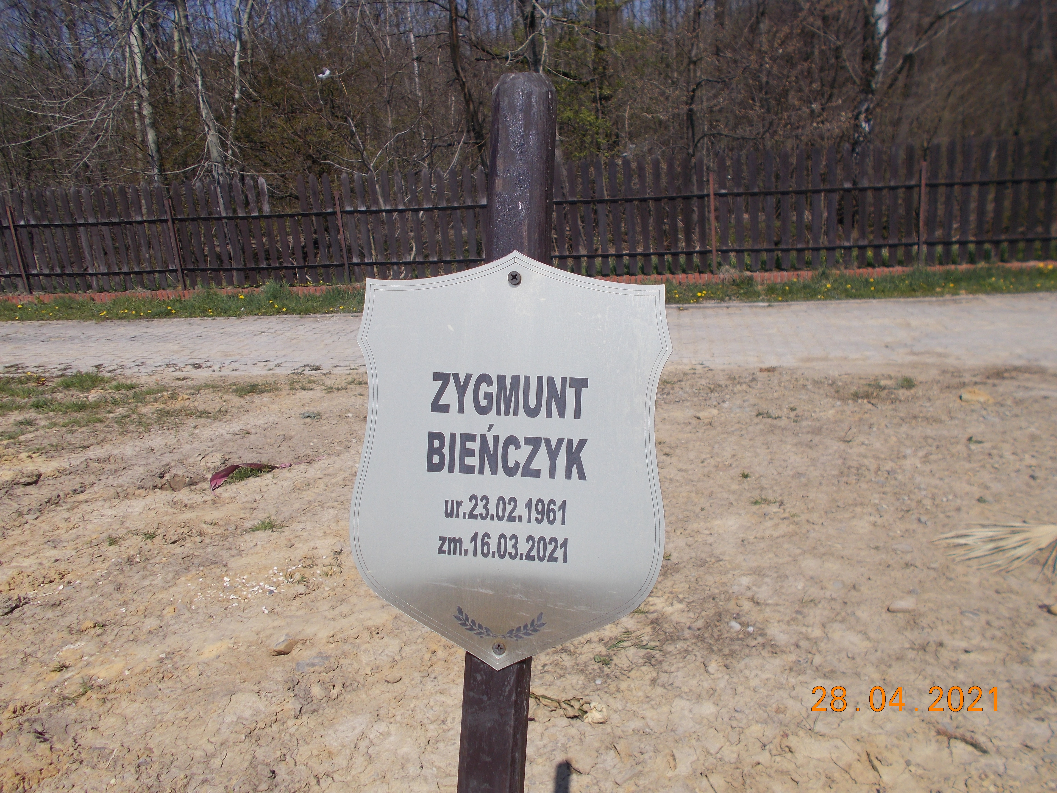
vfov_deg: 46.8
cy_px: 396
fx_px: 916
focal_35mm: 30
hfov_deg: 60.0
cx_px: 528
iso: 80
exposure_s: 1/250
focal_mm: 5.3
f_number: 8.6
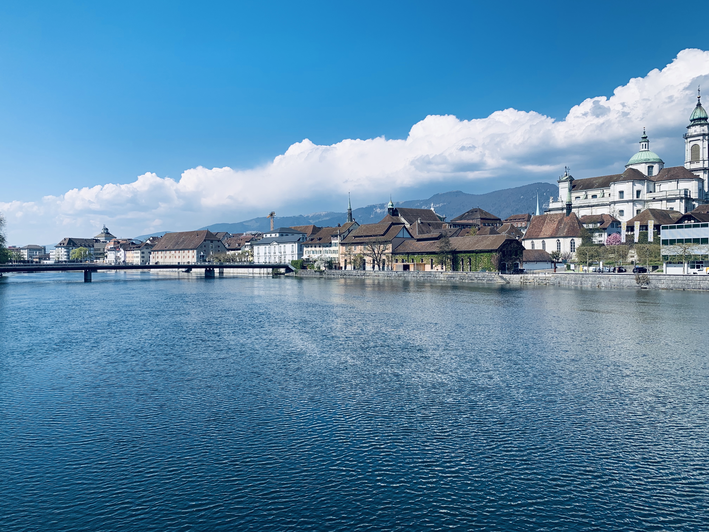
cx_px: 354
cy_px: 266
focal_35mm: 26
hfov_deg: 67.3
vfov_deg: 53.1
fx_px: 533
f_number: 1.8
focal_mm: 4.25
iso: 25
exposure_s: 1/2833
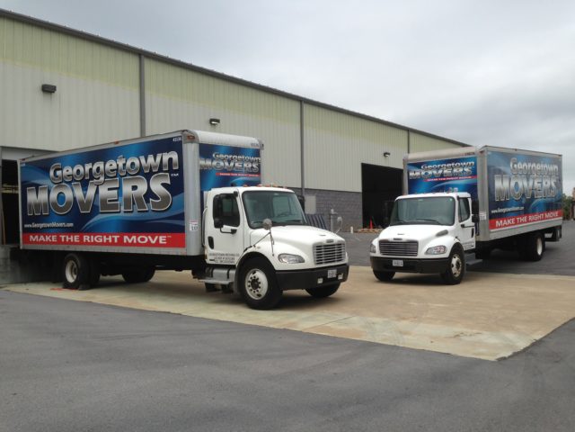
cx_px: 288
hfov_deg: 55.4
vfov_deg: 42.9
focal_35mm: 33
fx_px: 548
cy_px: 216
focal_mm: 4.13
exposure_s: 1/2008
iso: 50
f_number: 2.4
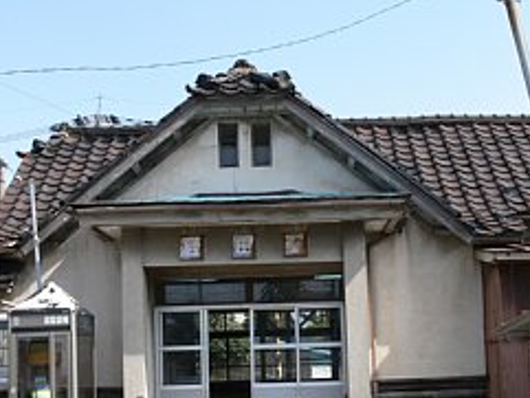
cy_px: 270
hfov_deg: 33.2
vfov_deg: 25.1
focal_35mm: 58
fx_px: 888
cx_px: 299
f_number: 5.6
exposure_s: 1/250
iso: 80
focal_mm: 7.4
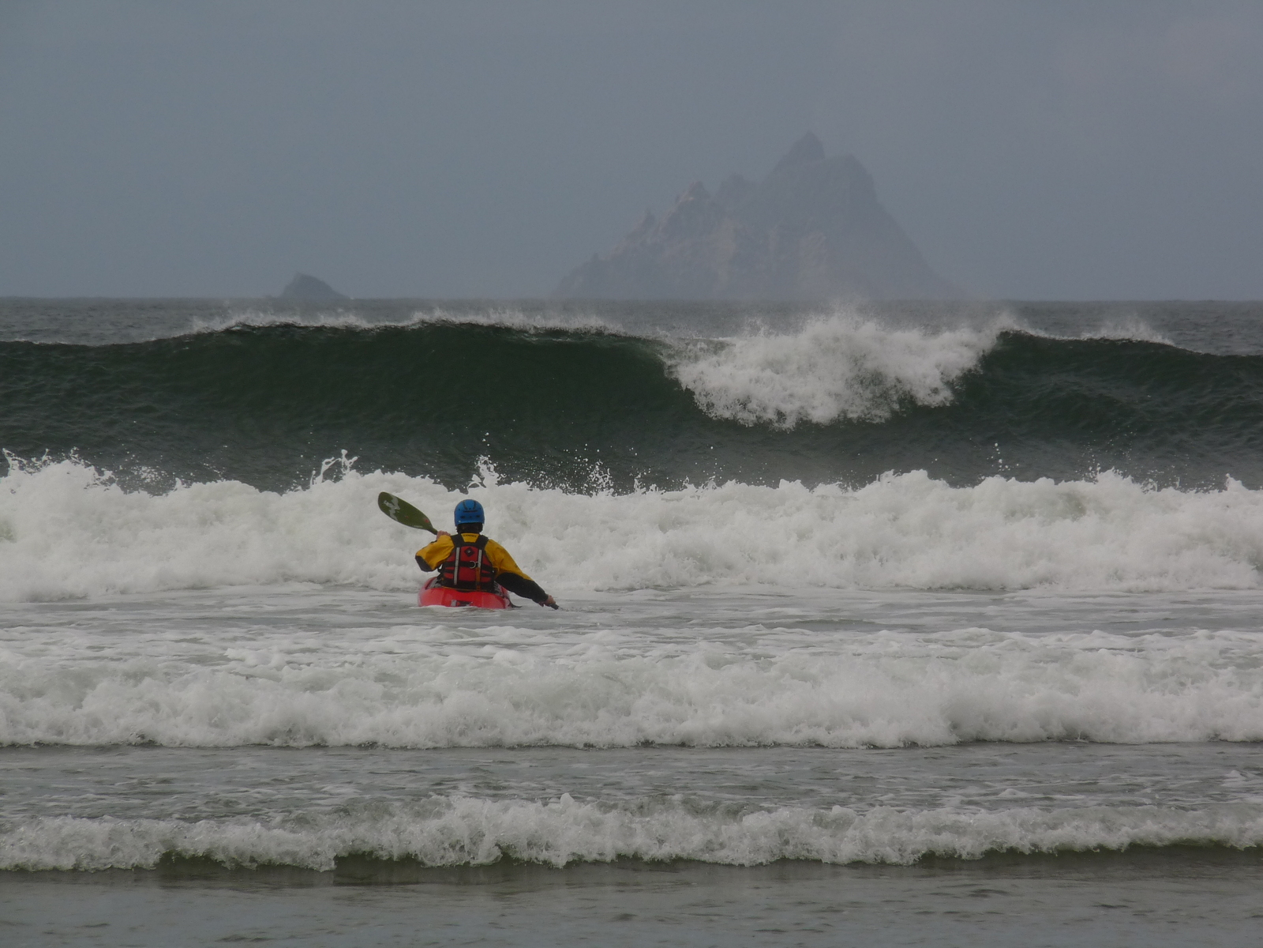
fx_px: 14120
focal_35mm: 387
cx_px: 632
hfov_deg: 5.1
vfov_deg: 3.8
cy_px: 474
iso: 100
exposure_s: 1/500
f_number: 8
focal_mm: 68.7
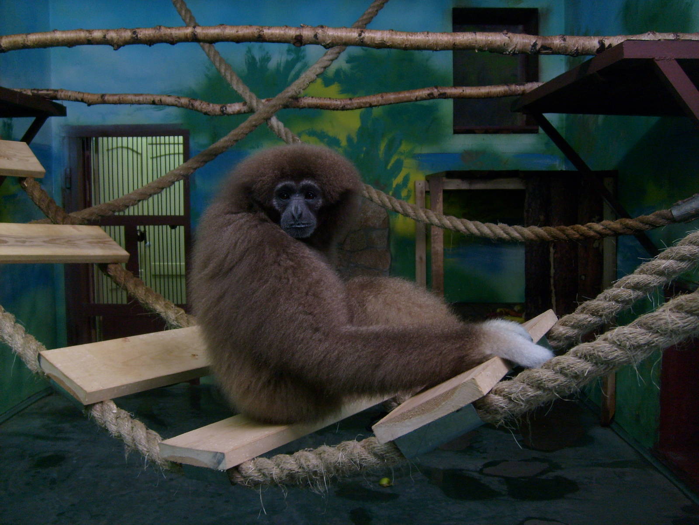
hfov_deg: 52.6
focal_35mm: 35
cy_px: 262
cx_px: 350
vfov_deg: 40.7
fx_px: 707
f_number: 2.8
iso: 80
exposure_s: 1/8
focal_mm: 5.8
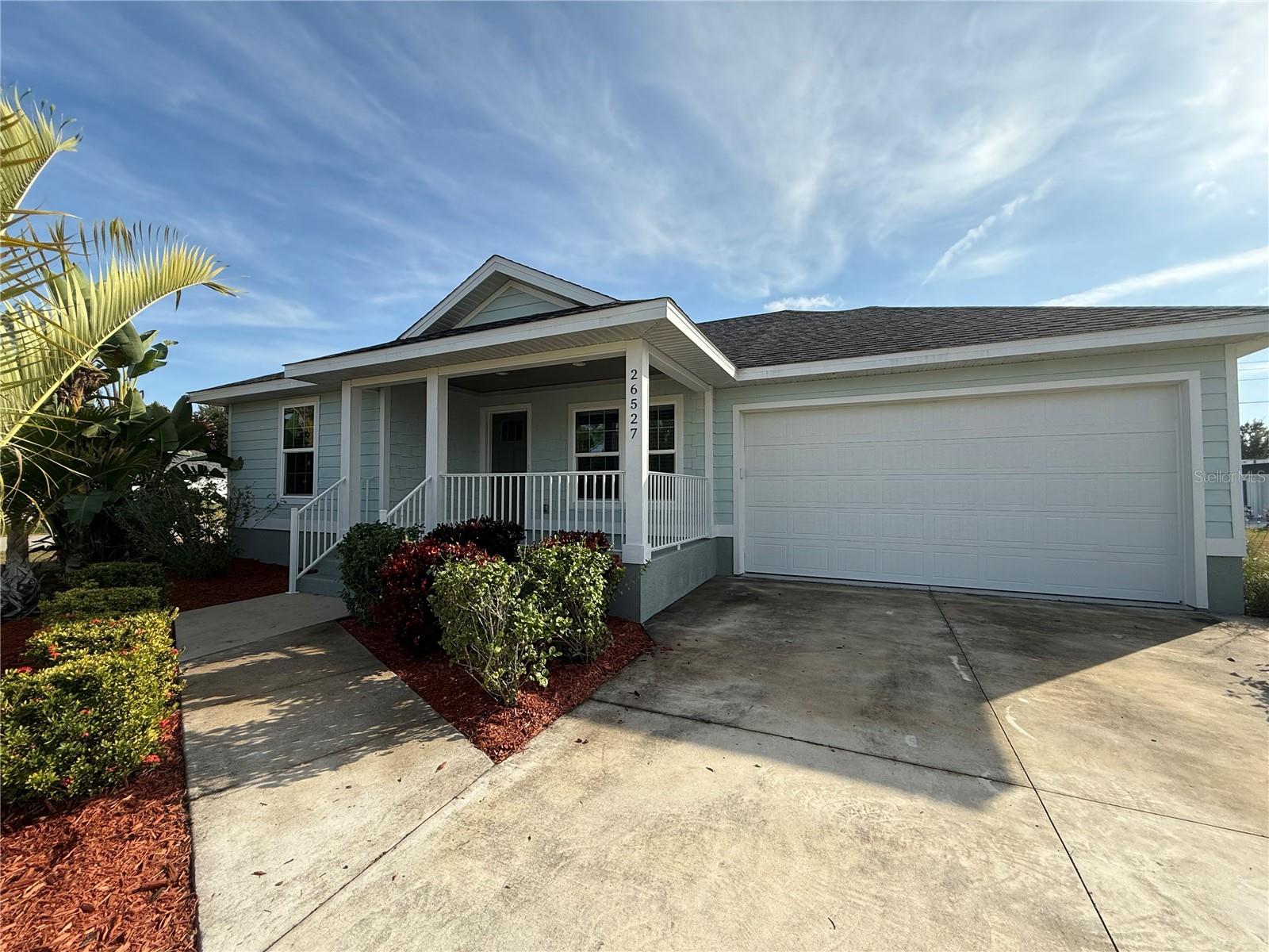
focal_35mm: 14
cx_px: 634
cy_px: 476
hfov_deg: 102.1
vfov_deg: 85.7
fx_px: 513
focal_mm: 2.22
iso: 64
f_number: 2.2
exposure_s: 1/1464
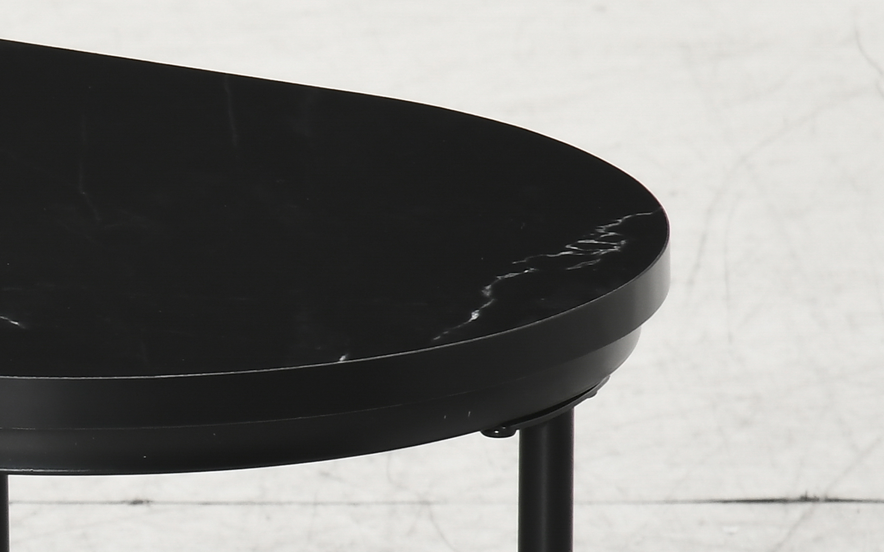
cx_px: -843
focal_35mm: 510
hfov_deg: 4.1
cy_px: 682
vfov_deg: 2.6
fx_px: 12285
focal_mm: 120
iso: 320
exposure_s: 1/125
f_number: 14
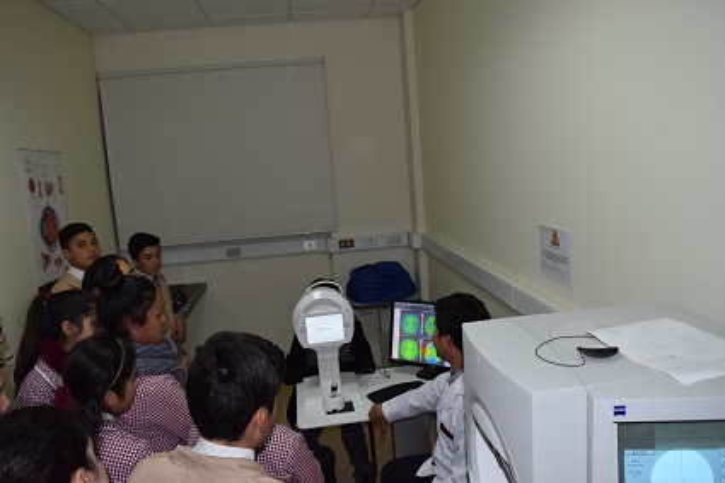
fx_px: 544
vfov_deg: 47.9
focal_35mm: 27
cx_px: 362
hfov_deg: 67.4
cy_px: 242
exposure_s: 1/100
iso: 800
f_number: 5
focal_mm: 18
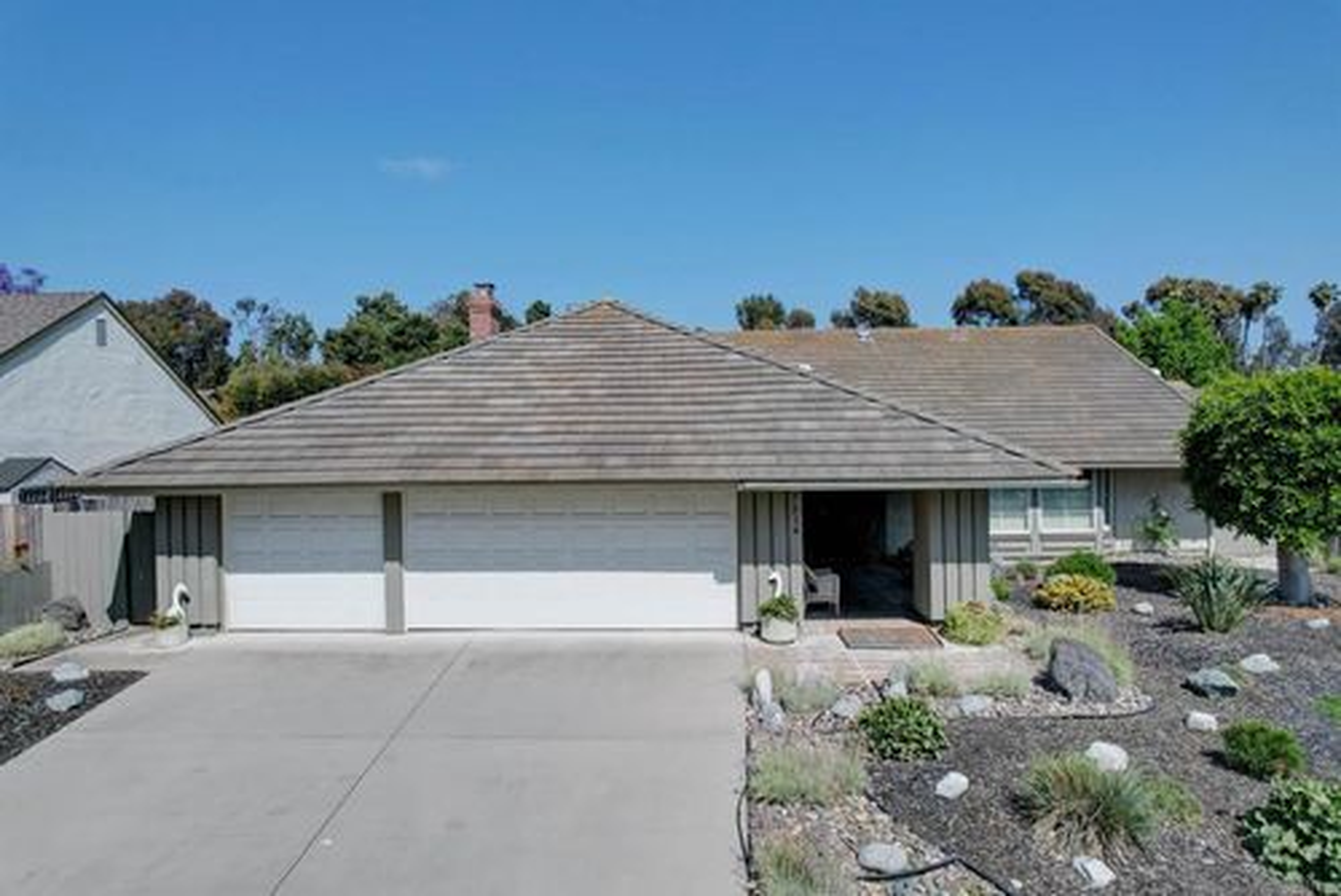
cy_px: 448
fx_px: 820
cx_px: 670
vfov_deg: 57.3
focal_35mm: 22
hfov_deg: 78.5
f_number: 2.8
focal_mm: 8.4
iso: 120
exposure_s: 1/2500
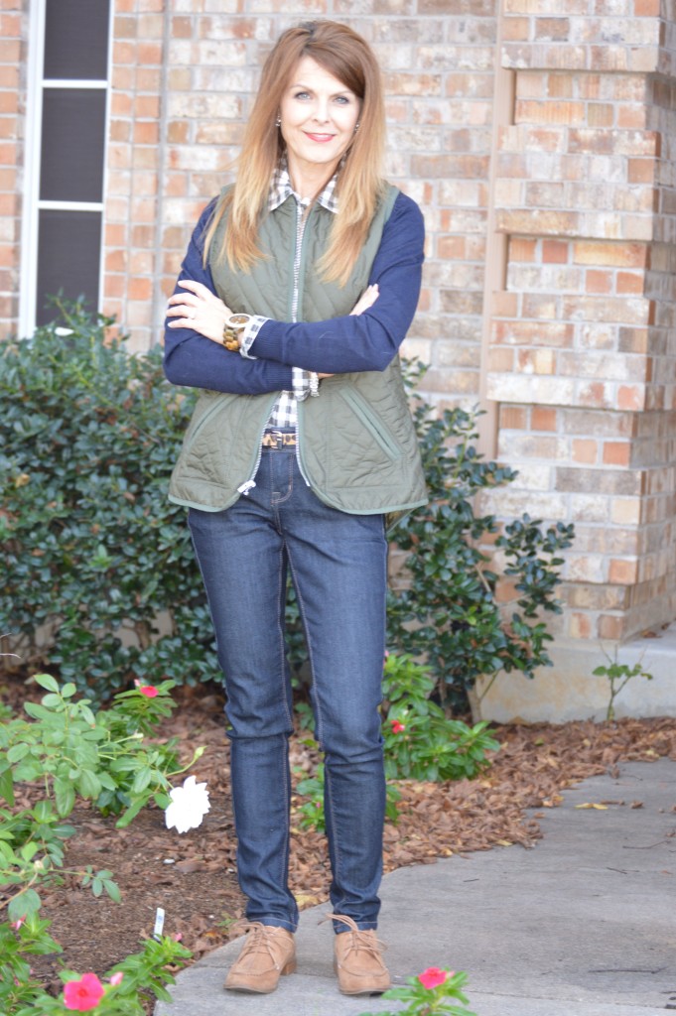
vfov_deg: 19.5
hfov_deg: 13.0
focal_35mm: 105
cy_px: 508
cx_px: 338
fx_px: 2962
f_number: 4.2
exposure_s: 1/80
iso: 400
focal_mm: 70
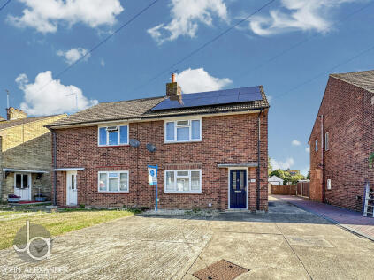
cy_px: 140
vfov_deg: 85.6
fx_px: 151
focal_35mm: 14
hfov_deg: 102.1
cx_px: 187
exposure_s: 1/606
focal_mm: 2.22
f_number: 2.2
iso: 40
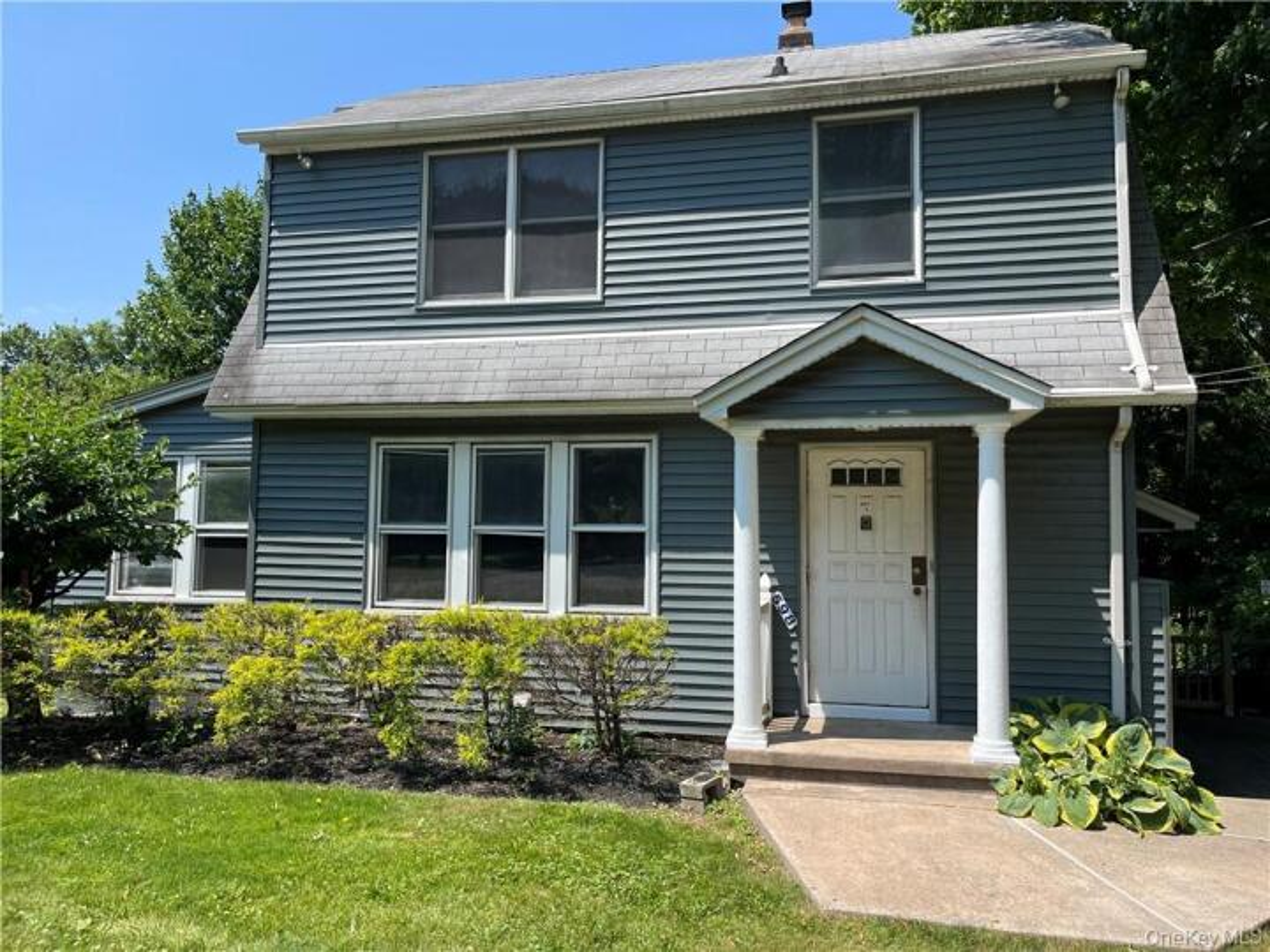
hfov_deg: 67.3
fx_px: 954
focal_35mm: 26
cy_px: 476
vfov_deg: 53.1
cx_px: 635
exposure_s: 1/2309
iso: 50
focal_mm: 5.1
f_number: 1.6
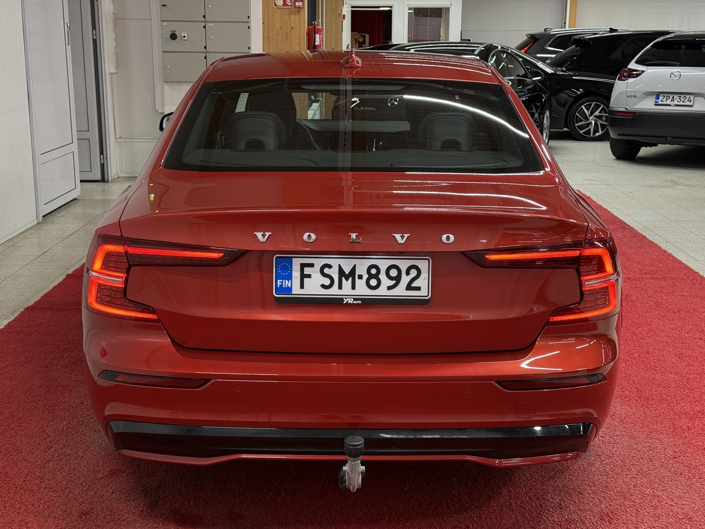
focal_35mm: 48
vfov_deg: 30.3
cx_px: 352
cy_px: 264
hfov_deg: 39.7
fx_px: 978
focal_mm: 6.76
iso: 100
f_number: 1.78
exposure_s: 1/82
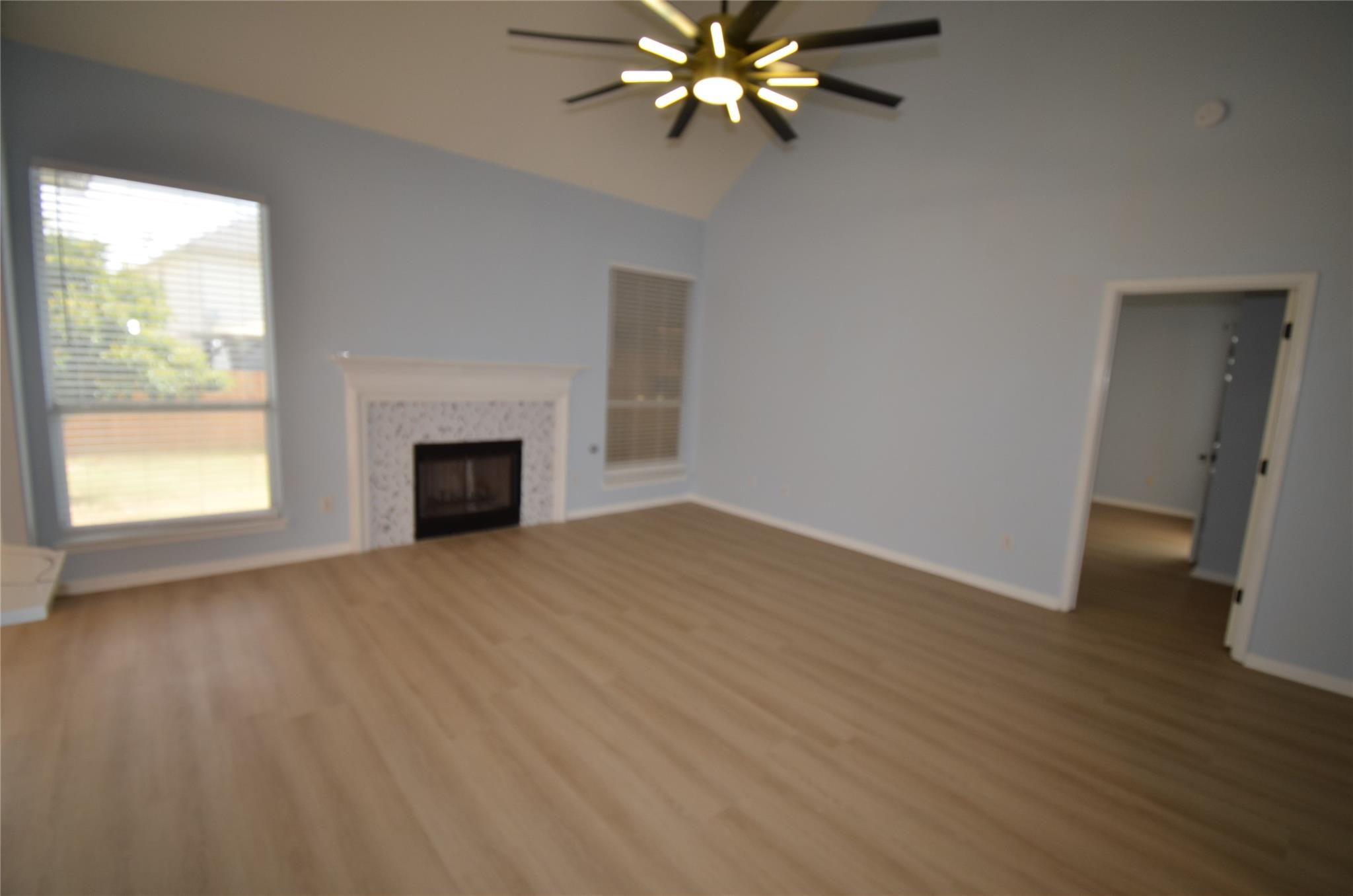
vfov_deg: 77.1
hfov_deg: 100.5
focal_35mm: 15
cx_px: 676
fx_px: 563
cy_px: 448
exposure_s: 1/60
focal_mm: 10
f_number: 4.5
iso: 280
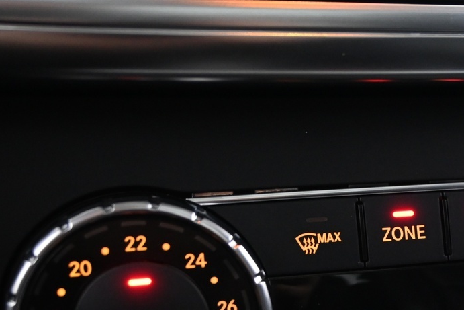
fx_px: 974
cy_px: 297
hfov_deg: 25.6
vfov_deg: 17.7
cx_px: 455
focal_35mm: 76
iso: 1600
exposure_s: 1/5
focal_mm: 21.5
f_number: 4
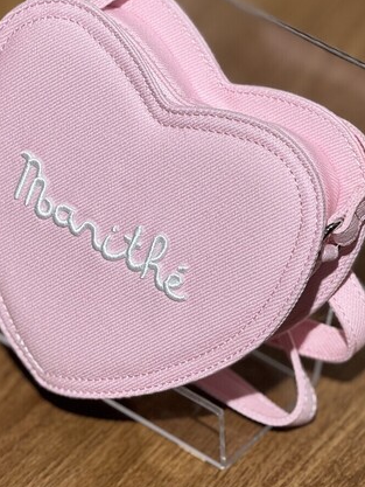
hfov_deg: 6.5
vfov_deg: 8.6
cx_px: 119
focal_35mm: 230
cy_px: 221
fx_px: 3232
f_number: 2.8
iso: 80
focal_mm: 15.66
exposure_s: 1/100
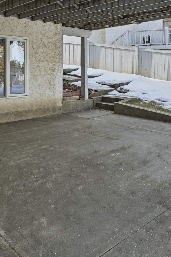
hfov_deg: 37.1
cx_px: 46
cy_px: 71
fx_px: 249
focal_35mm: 35
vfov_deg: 52.5
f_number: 8
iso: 100
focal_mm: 14
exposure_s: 1/200
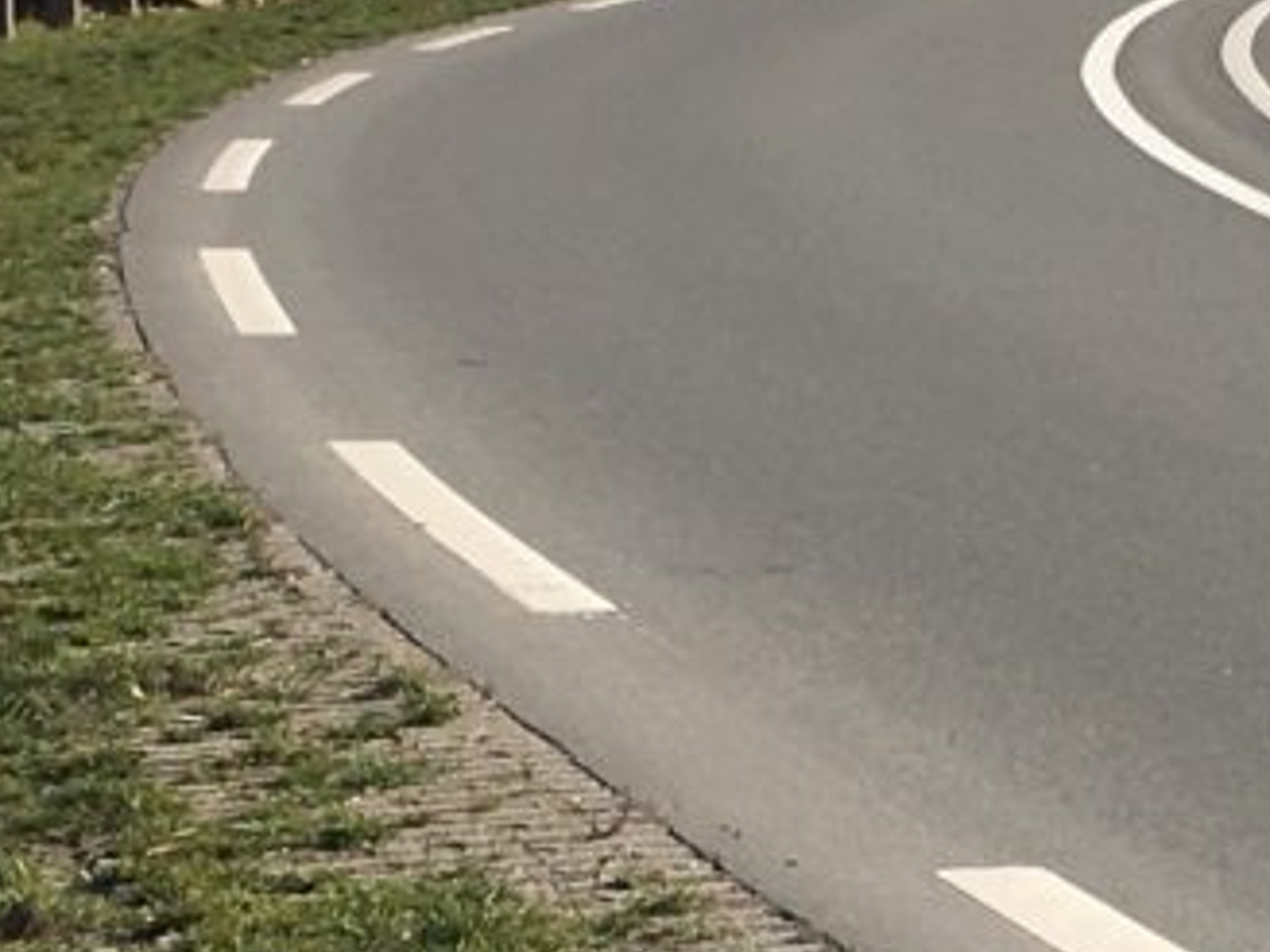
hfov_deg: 10.8
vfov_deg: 8.2
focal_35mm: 181
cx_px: 1417
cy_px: 693
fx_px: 6641
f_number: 2.2
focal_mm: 4.15
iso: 25
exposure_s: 1/1508
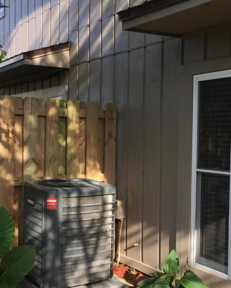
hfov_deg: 31.4
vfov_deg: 38.7
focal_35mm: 48
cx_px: 136
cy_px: 163
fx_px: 410
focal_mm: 4.15
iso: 32
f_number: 2.2
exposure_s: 1/391
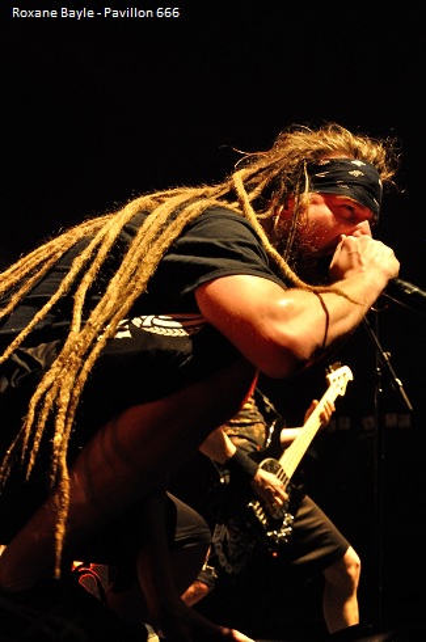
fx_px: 1202
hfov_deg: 20.1
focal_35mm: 68
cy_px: 321
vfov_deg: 29.9
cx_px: 213
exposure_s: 1/50
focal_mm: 45
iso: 2500
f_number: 4.8
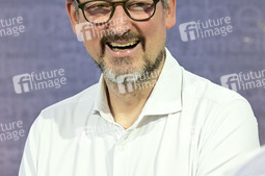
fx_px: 2601
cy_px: 55
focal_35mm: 354
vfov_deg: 3.9
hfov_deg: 5.8
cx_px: 116
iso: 1250
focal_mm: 200
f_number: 9
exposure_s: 1/320
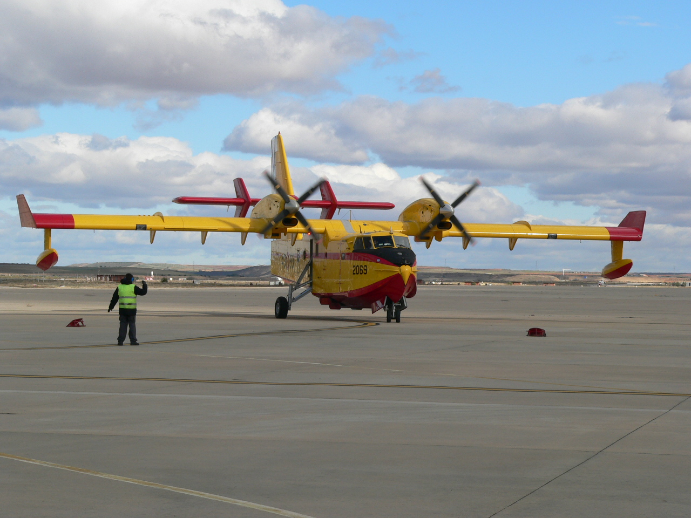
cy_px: 259
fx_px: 2016
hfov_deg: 19.4
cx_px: 346
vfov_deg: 14.6
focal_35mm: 101
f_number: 5.2
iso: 80
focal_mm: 16.7
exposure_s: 1/500
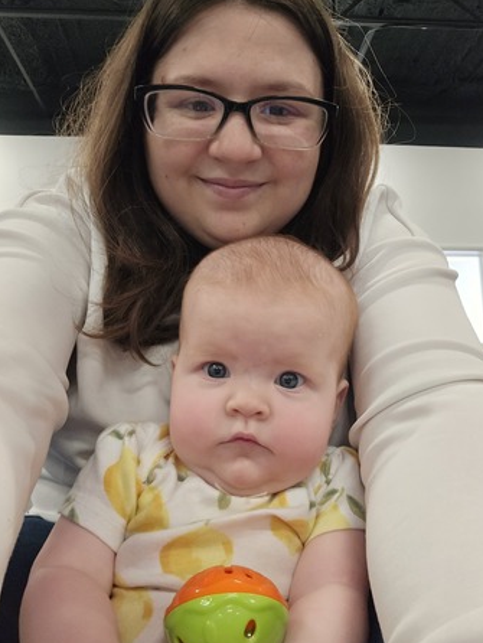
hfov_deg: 49.7
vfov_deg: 63.4
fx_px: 520
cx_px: 265
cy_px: 330
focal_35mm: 28
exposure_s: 1/60.2
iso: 400
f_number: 2.2
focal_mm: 3.3
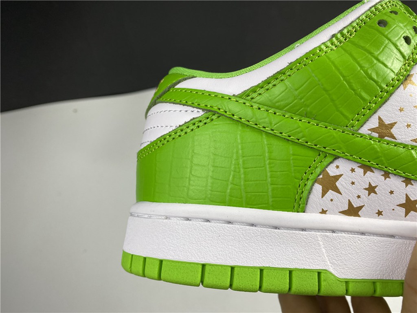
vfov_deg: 53.1
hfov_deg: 67.3
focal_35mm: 26
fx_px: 313
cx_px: 208
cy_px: 156
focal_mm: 4.25
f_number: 1.8
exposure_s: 1/100
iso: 40
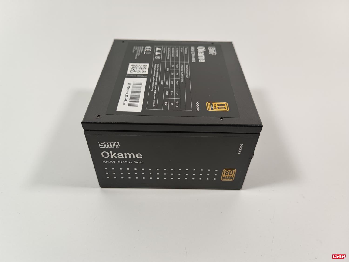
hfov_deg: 69.4
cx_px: 174
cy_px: 131
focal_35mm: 25
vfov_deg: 54.9
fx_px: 252
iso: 70
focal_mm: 6.78
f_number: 1.85
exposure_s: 1/100
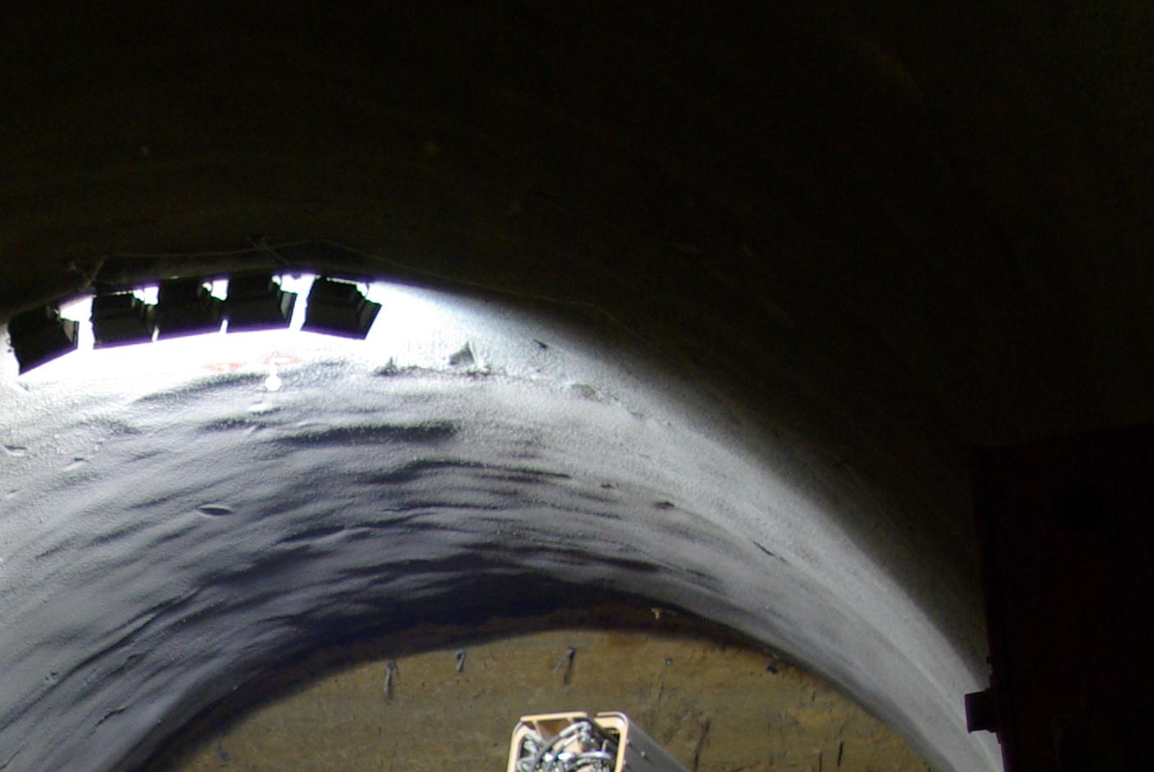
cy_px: 991
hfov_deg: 23.9
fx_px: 2664
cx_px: 157
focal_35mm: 83
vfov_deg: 15.7
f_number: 4
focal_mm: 20
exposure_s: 1/20
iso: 400
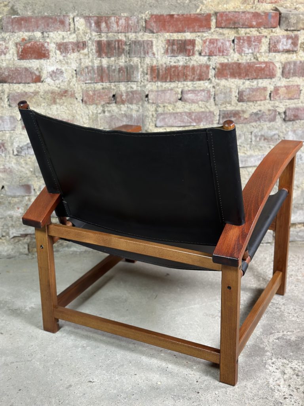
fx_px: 562
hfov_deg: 30.3
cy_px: 203
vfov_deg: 39.7
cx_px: 152
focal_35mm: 48
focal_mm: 6.86
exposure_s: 1/50
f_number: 1.78
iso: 160
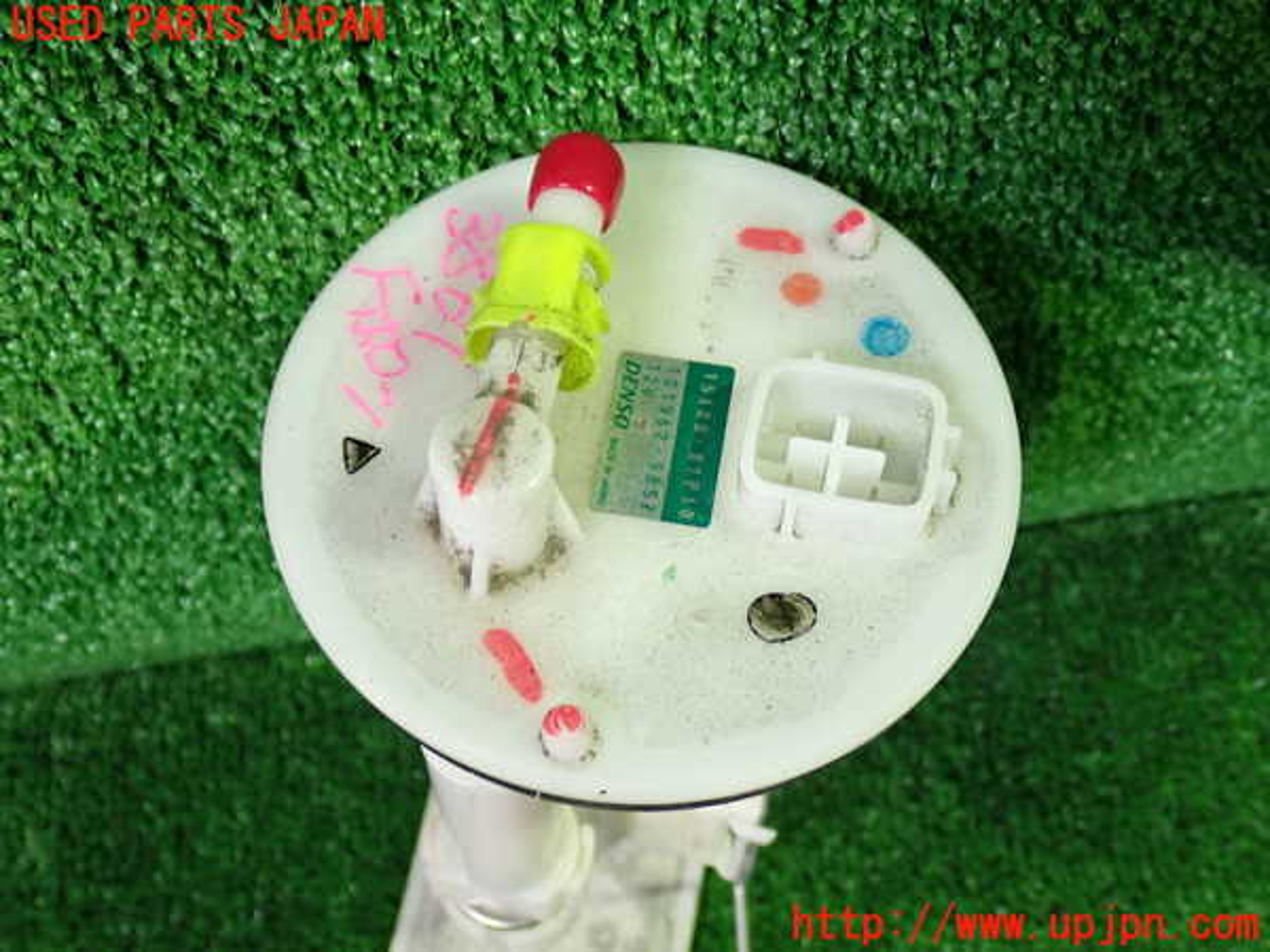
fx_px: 1504
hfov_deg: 45.8
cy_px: 476
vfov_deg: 35.1
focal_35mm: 41
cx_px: 635
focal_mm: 7.31
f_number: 2.8
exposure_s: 1/40
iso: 640
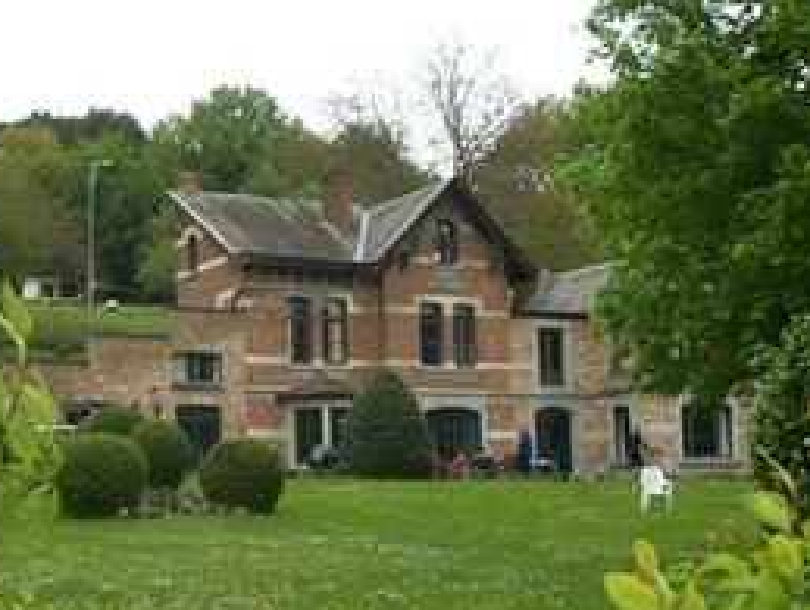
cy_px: 297
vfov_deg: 19.9
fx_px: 1734
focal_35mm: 74
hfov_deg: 26.2
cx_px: 291
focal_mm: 5.7
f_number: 2.9
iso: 80
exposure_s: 1/500
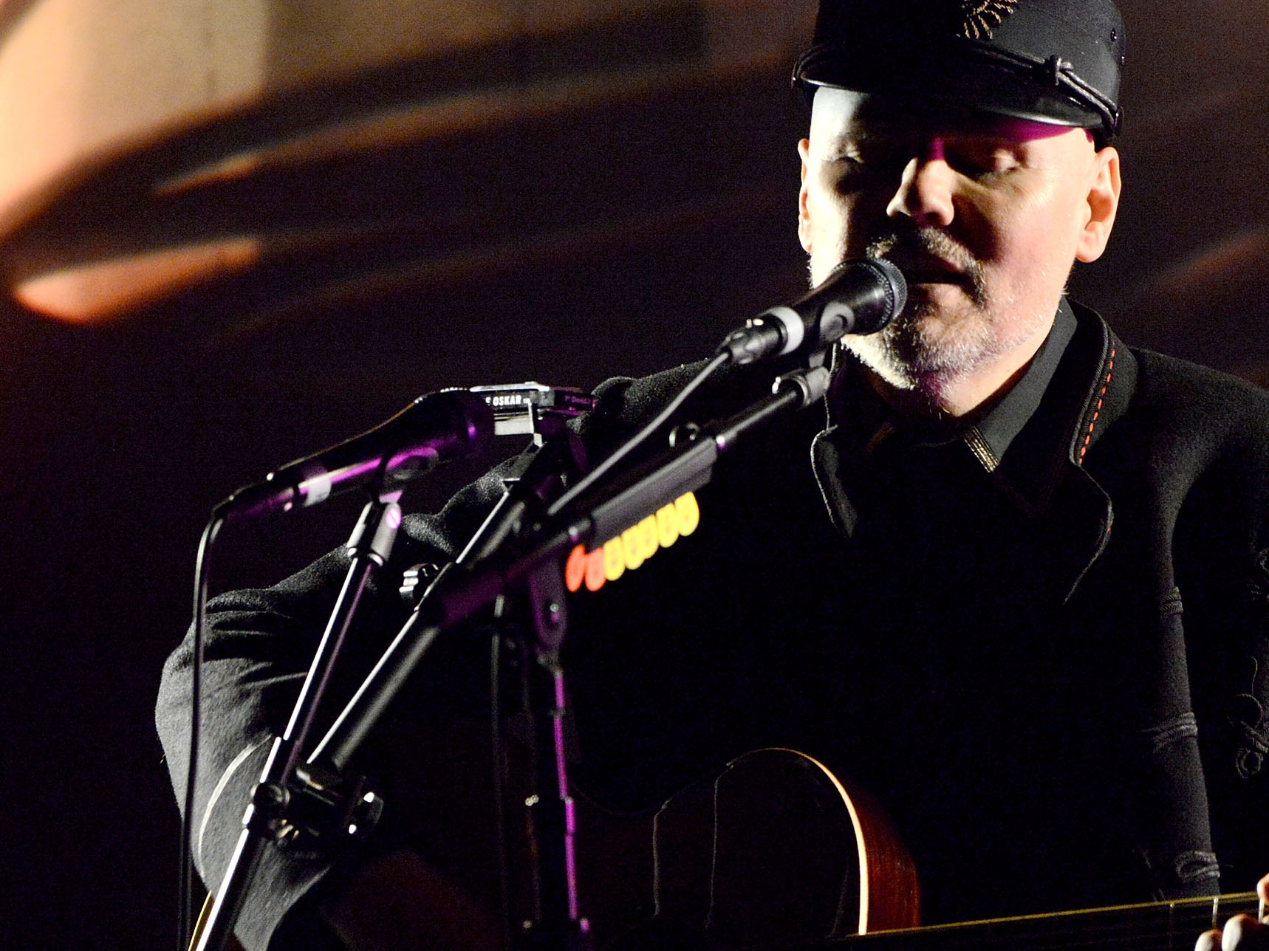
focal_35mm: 504
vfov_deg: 2.9
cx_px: 919
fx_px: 18474
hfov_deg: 3.9
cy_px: 567
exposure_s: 1/160
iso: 5000
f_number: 4
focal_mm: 300
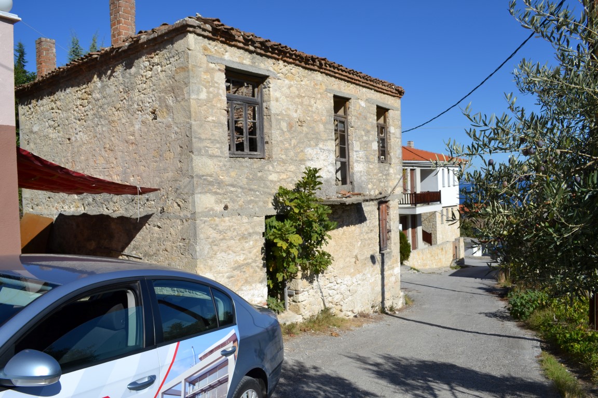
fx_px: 448
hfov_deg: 67.4
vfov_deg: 47.9
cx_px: 299
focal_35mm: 27
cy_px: 199
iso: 100
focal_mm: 18
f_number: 9
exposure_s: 1/320
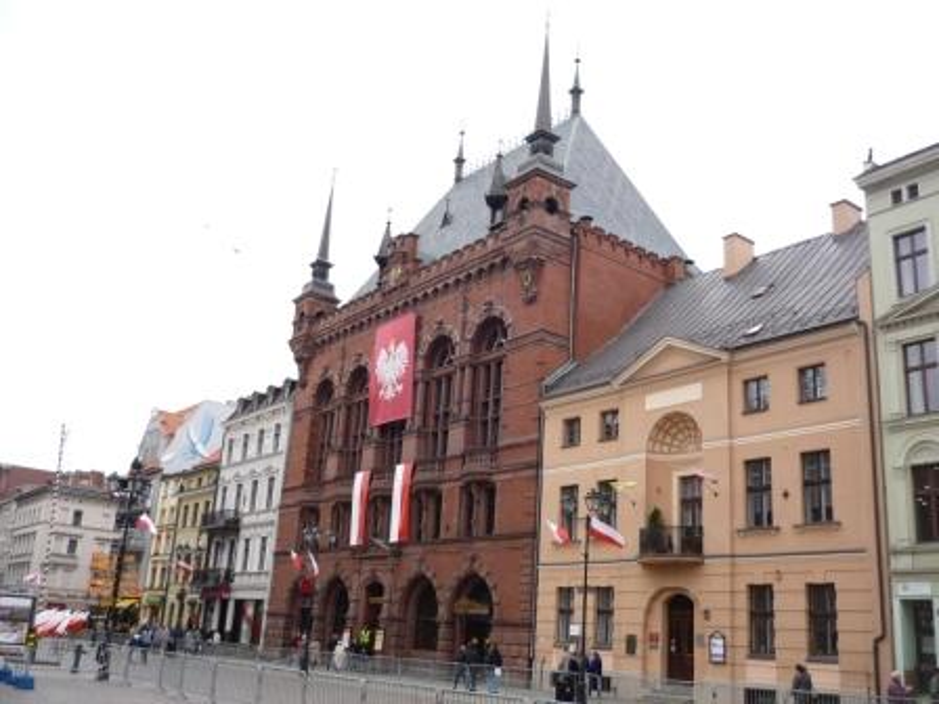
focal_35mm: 33
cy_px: 352
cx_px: 470
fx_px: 895
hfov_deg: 55.4
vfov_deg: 42.9
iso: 100
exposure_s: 1/400
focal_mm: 5.5
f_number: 2.8
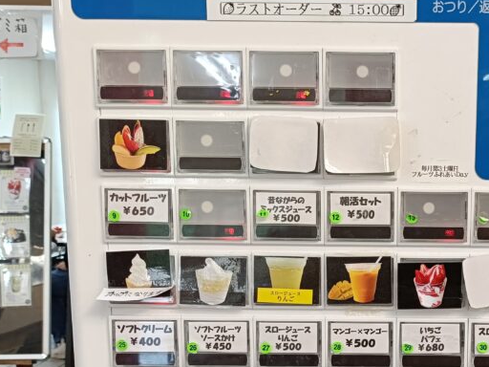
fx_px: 706
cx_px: 398
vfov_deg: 28.6
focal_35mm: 50
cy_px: 280
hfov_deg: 36.7
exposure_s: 1/50
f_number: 1.7
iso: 400
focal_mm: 4.7
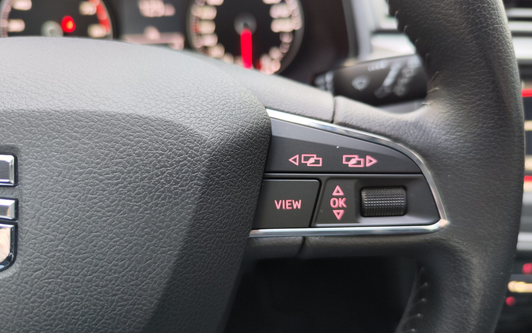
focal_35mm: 25
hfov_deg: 72.5
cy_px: 168
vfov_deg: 49.3
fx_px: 362
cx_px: 270
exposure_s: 1/50
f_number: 1.69
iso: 954
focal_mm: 7.01
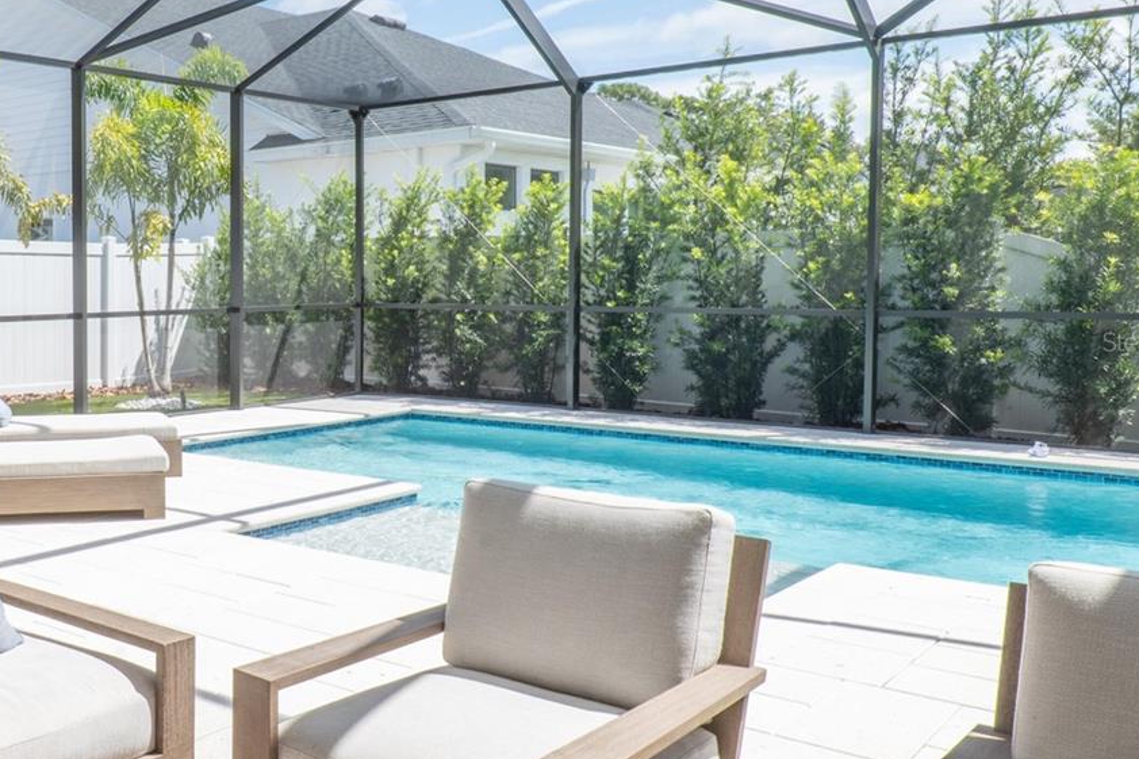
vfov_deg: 35.0
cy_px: 341
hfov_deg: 46.4
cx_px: 141
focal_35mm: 38
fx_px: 1202
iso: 100
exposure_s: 1/80
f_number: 20
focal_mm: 20
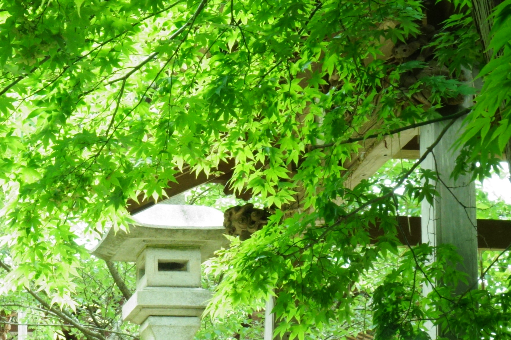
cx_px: 67
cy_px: 233
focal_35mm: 144
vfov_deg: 9.5
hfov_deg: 14.1
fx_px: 2044
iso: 250
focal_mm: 17.18
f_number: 7.1
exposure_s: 1/50
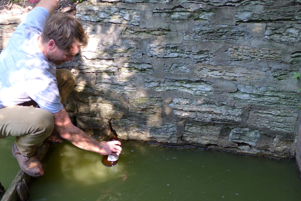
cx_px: 151
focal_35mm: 41
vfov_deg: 32.7
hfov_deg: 47.4
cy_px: 101
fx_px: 343
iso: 100
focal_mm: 7.9
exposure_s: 1/80
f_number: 1.7
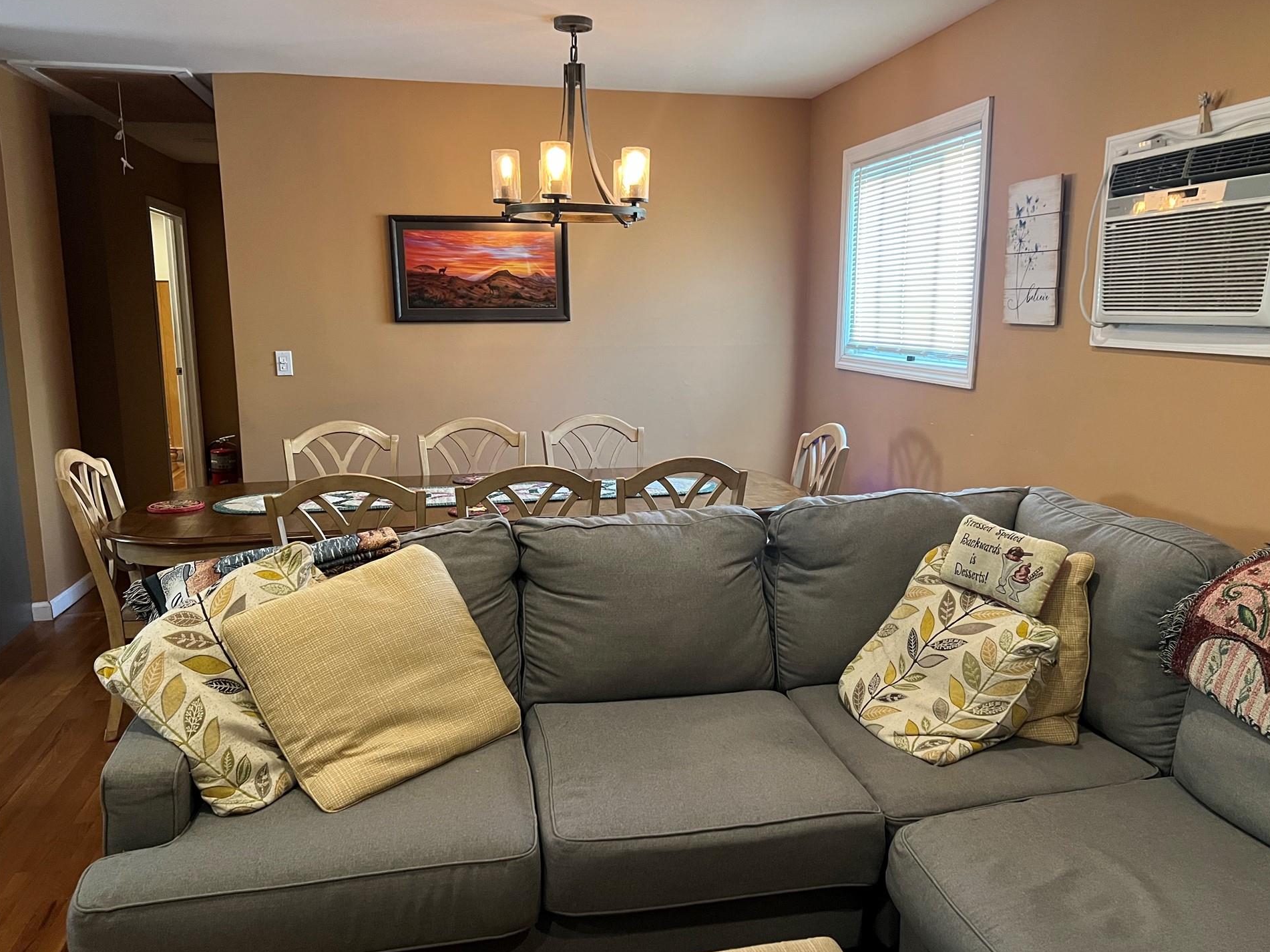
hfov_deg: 63.4
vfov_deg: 49.7
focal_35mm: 28
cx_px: 680
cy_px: 495
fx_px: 1027
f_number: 1.5
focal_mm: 5.7
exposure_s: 1/60
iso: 500
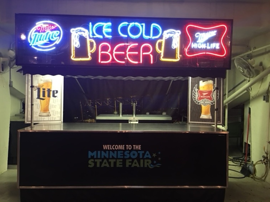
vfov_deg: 48.2
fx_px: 226
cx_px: 135
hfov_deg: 61.7
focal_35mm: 29
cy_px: 101
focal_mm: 4.15
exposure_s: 1/15
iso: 64
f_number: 2.2
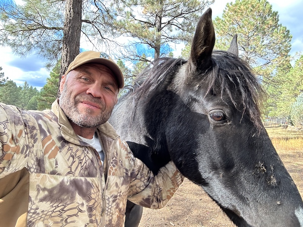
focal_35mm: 23
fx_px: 201
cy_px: 114
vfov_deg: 58.9
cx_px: 152
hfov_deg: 73.9
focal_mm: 2.69
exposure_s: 1/121
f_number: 1.9
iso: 50
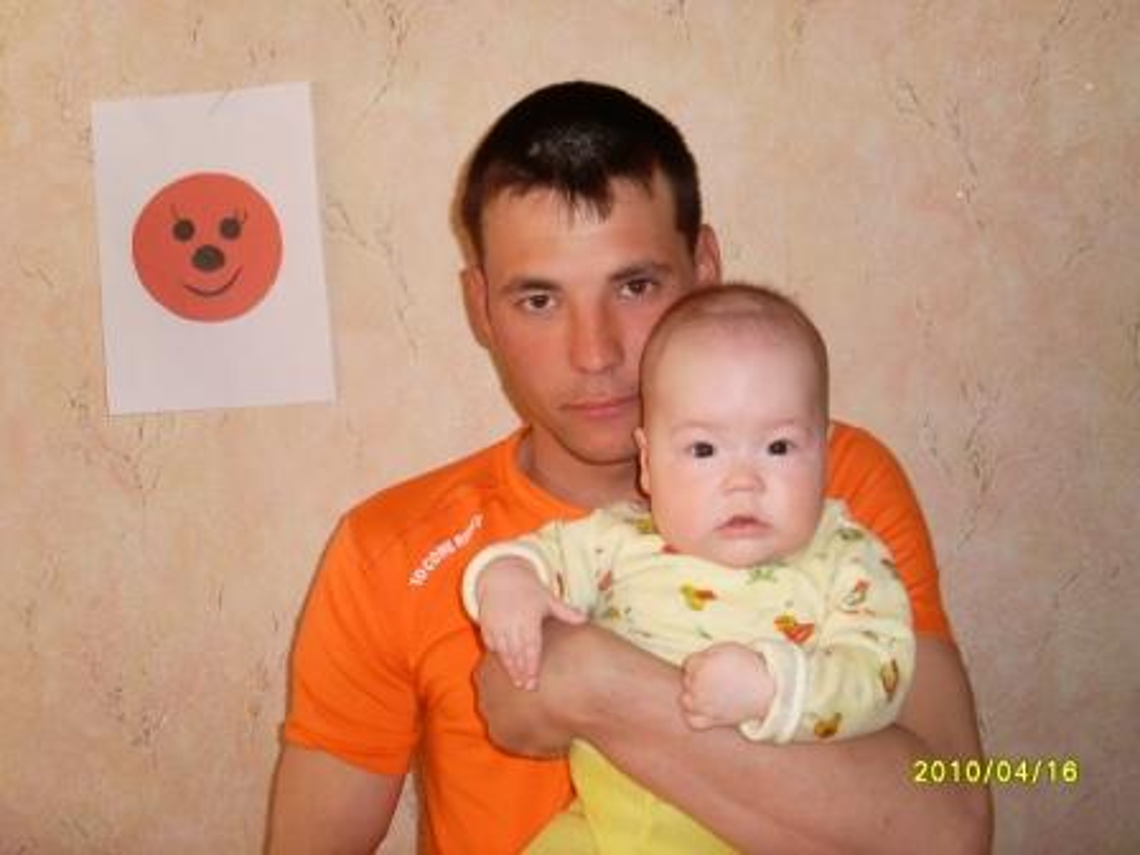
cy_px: 428
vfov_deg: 37.7
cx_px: 570
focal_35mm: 38
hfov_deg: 49.0
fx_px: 1251
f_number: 3
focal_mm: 6.3
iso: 100
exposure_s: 1/45
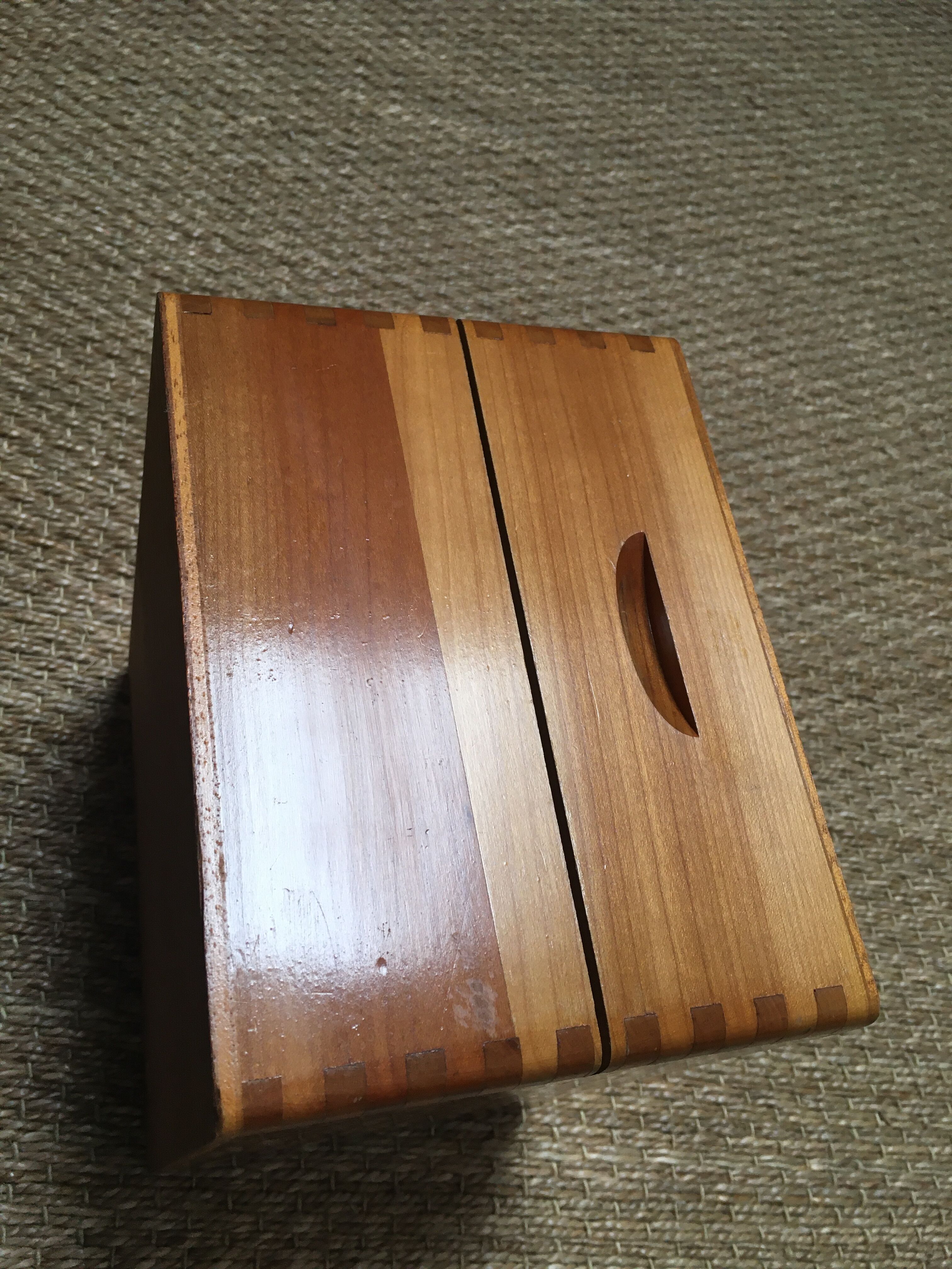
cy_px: 634
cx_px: 476
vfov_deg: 61.7
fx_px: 1063
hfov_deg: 48.2
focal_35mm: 29
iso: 64
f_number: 2.2
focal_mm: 4.15
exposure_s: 1/33
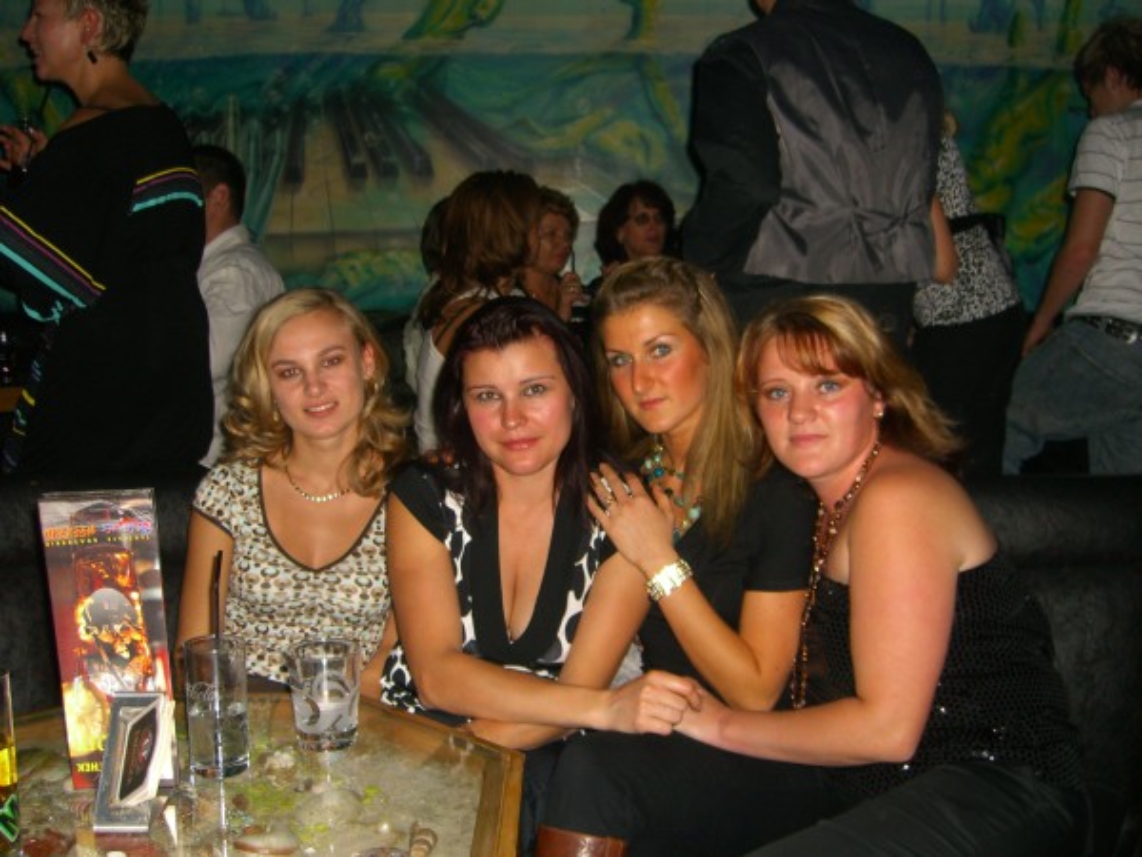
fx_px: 1254
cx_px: 571
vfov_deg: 37.7
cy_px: 428
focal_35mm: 38
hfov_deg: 49.0
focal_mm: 7.9
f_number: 2.8
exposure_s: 1/60
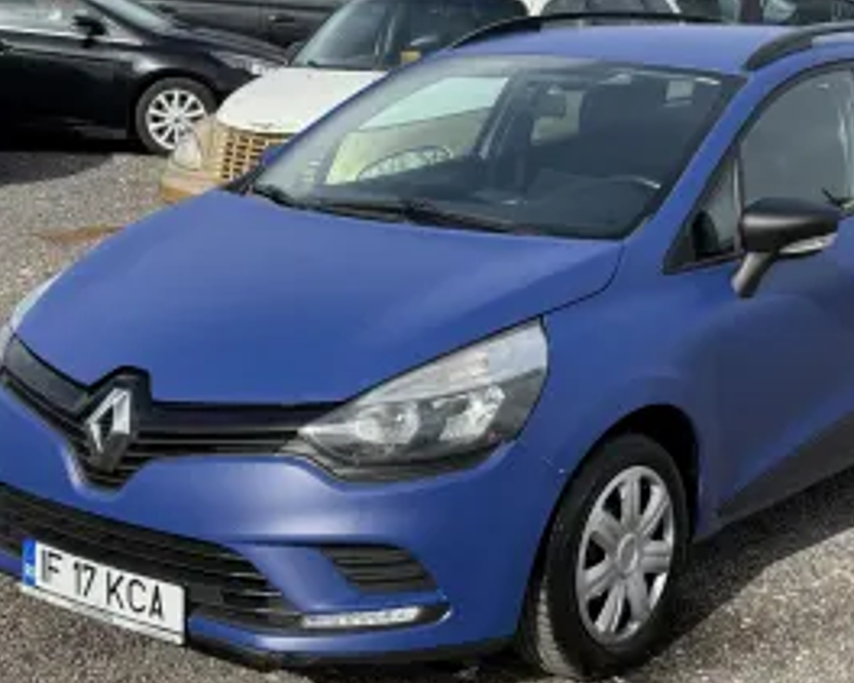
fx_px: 1617
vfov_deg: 23.8
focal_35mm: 64
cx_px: 527
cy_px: 350
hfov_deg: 29.5
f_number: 1.78
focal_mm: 6.76
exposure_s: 1/3534
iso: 100
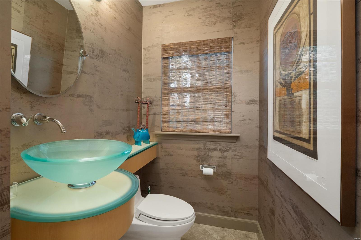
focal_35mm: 16
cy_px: 120
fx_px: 160
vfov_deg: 73.7
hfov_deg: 96.7
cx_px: 180
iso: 400
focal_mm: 8
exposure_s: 1.3
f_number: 7.1
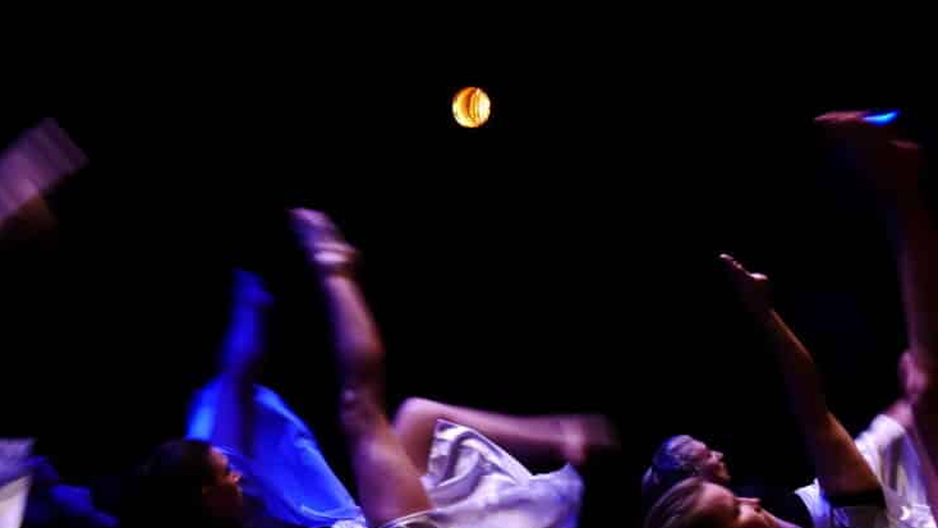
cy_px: 397
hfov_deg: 18.8
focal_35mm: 114
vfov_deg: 10.6
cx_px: 478
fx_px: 2836
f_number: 6.3
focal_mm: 32
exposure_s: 1/50
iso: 3200
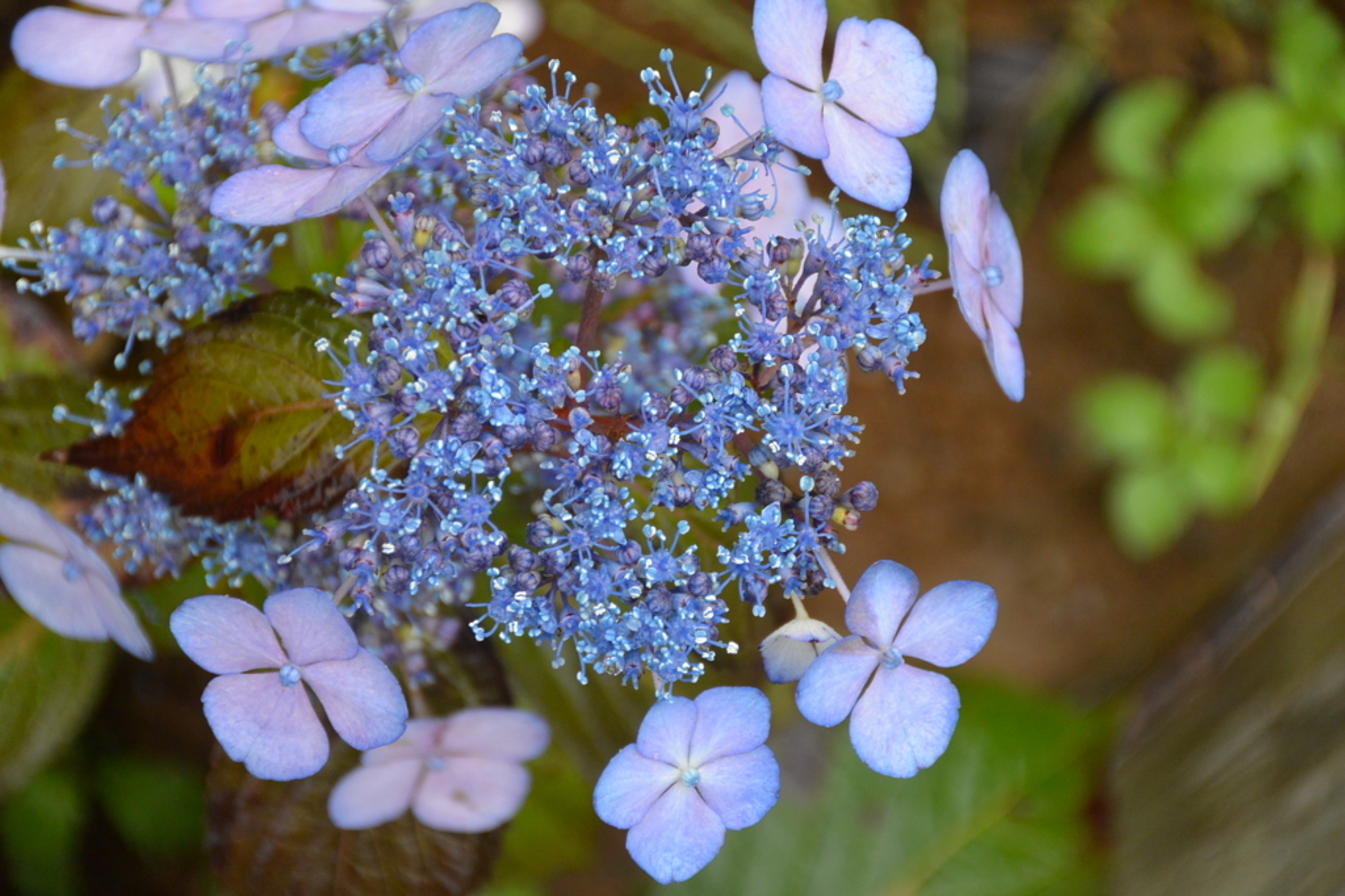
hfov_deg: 9.7
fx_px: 7955
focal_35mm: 213
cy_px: 448
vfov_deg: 6.4
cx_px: 672
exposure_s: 1/100
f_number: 5.6
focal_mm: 79.1
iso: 200
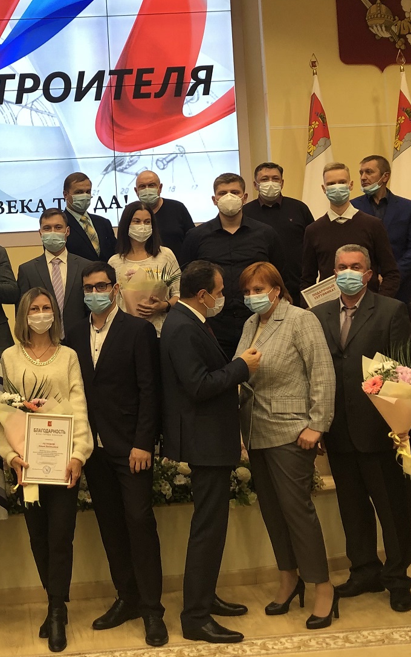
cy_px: 240
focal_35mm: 55
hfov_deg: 23.0
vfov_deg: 36.6
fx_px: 986
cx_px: 54
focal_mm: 3.99
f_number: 1.8
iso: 25
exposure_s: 1/50
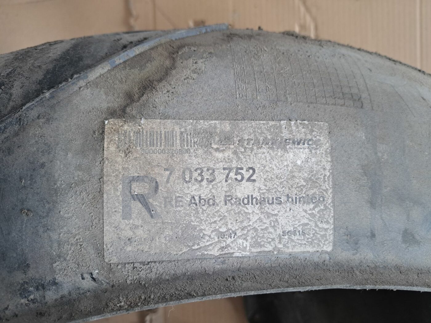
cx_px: 216
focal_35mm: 24
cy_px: 162
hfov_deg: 71.6
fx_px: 299
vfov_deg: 56.8
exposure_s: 1/50
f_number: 1.8
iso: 125
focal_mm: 5.23
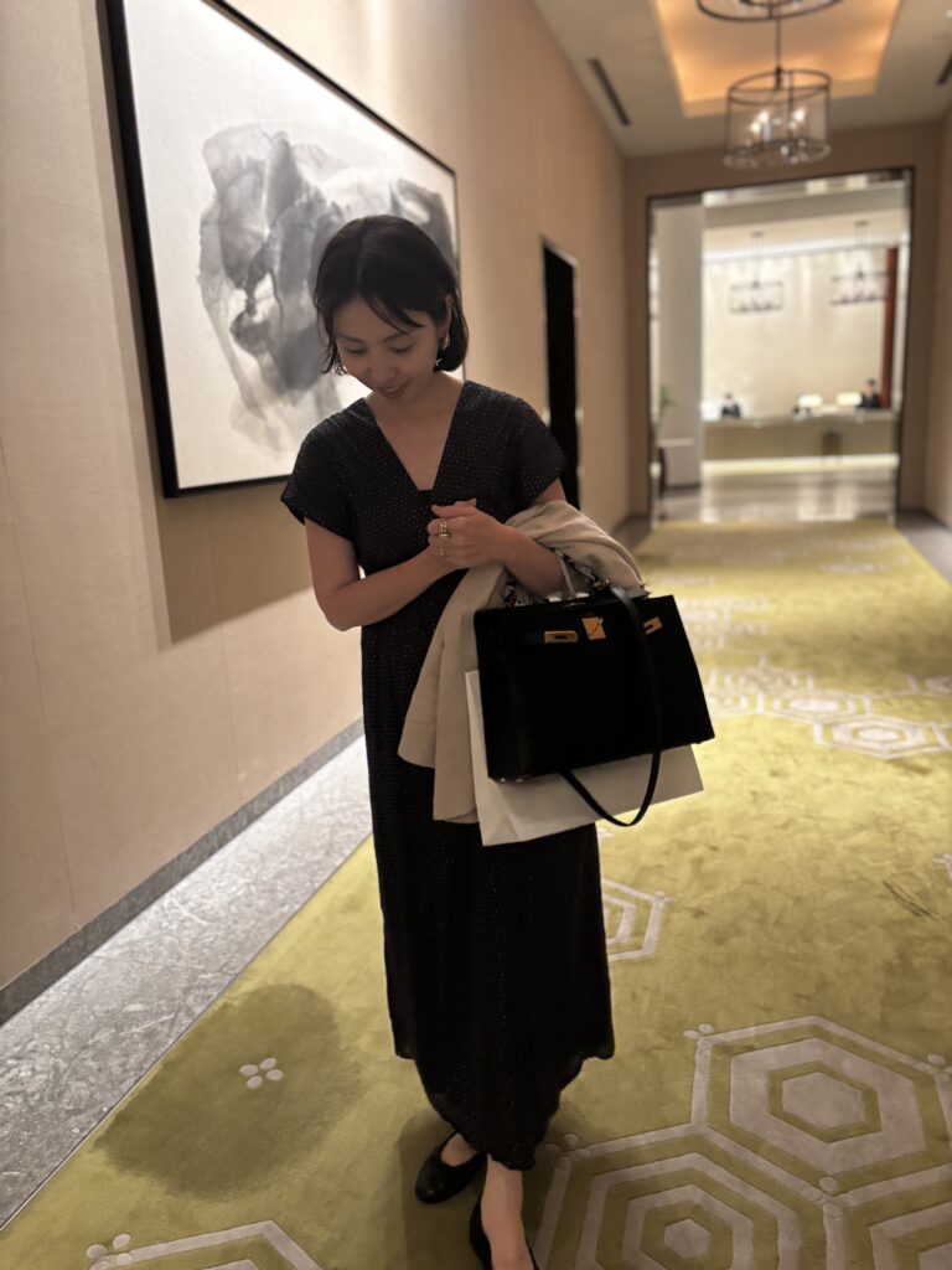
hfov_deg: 53.1
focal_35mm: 26
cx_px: 476
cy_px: 635
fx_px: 953
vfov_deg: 67.3
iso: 500
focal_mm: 5.96
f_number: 1.6
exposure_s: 1/25
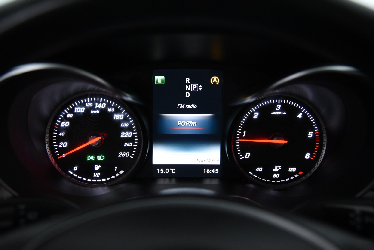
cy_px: 125
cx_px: 187
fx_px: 395
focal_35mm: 38
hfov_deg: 50.7
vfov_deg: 35.1
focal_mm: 38
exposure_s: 1/80
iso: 4000
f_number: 4
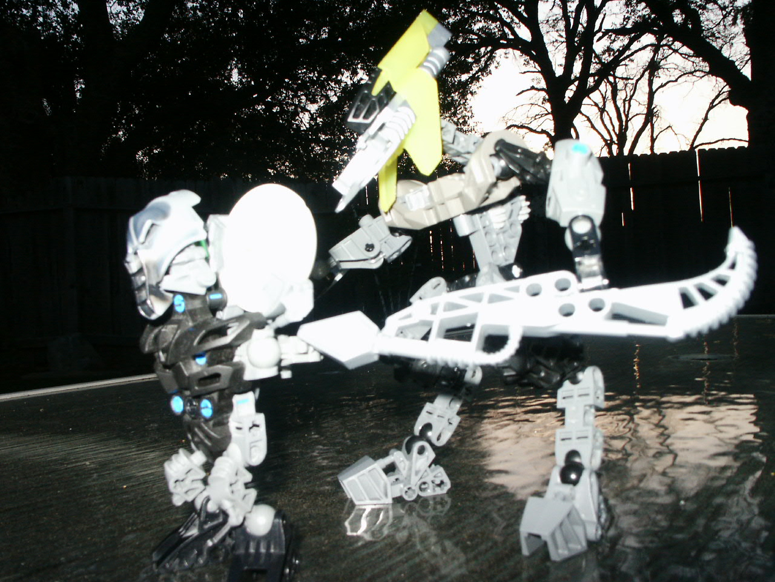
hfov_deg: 52.6
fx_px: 784
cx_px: 388
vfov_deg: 40.7
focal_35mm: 35
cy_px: 291
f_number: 6.7
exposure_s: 1/45
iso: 200
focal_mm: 7.18
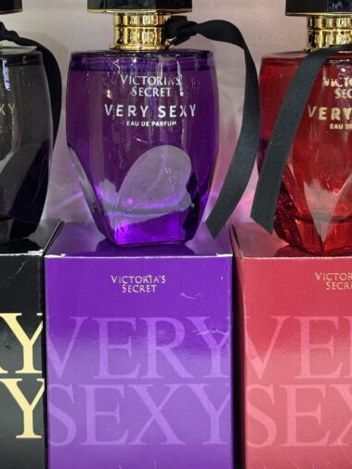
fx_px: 1030
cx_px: 159
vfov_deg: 25.6
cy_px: 174
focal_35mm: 76
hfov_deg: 19.4
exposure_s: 1/33
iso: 250
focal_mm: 6.76
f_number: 1.78
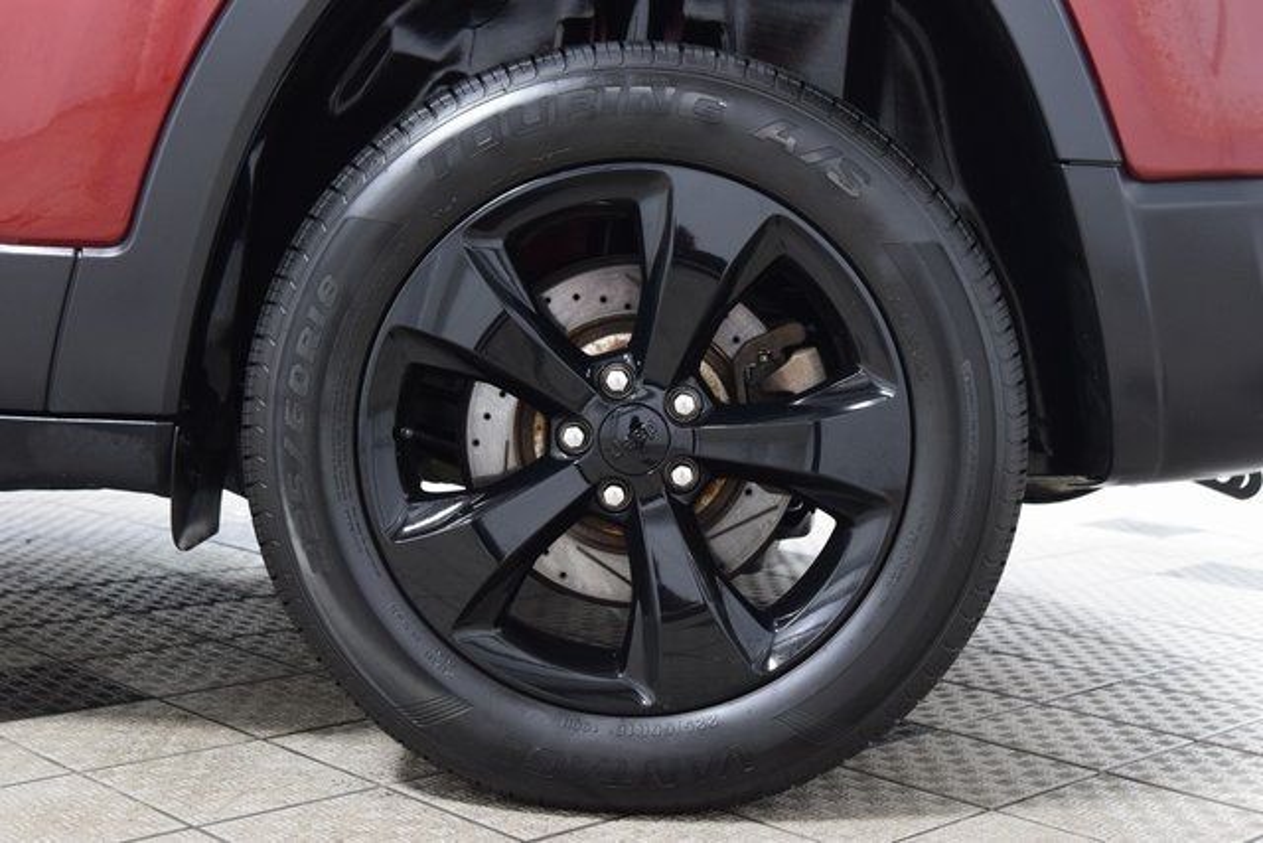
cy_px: 422
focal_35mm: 51
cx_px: 632
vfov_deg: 26.5
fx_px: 1790
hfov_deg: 38.9
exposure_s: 1/15
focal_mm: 34
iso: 1600
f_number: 5
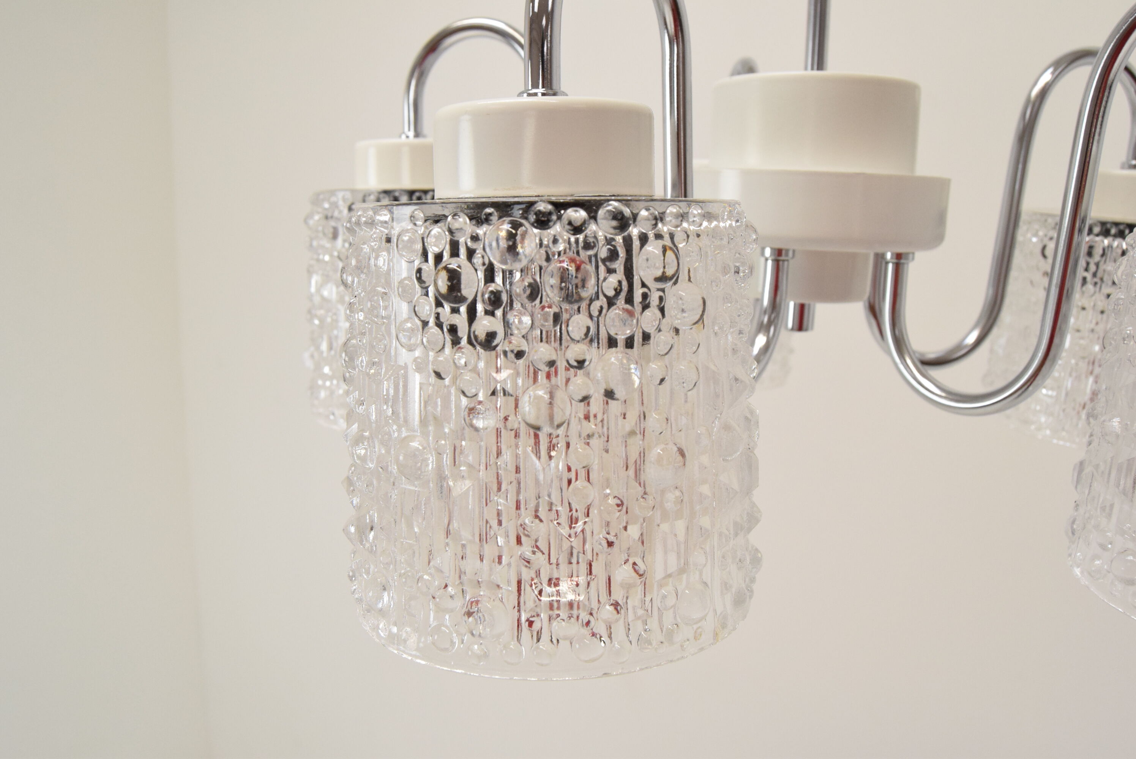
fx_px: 947
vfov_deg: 43.7
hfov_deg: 61.9
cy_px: 380
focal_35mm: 30
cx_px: 568
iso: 1600
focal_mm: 20
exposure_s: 1/250
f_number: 8
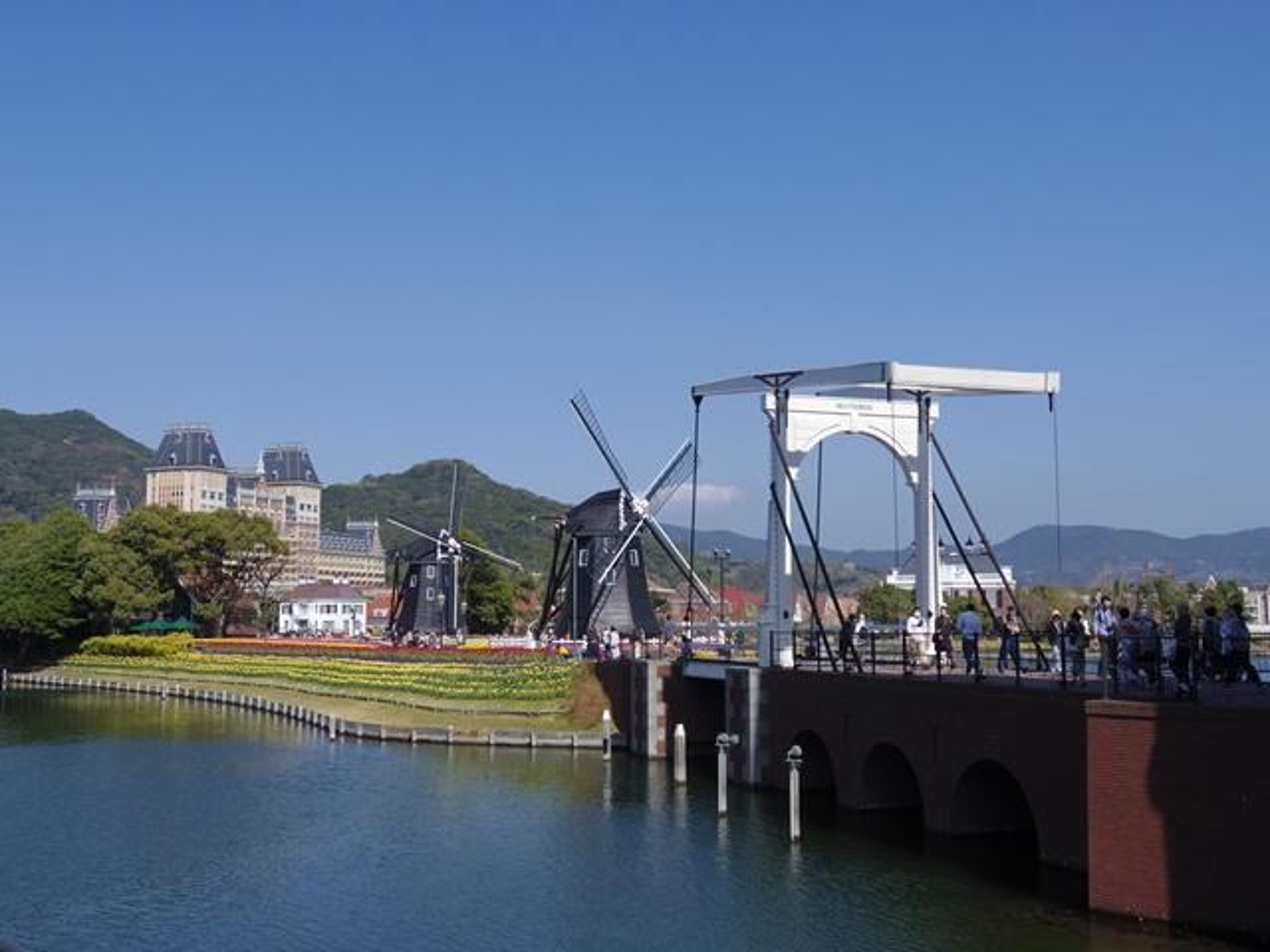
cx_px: 635
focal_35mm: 37
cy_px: 476
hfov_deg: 50.1
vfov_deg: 38.7
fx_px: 1357
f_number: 4
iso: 100
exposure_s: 1/800
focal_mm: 8
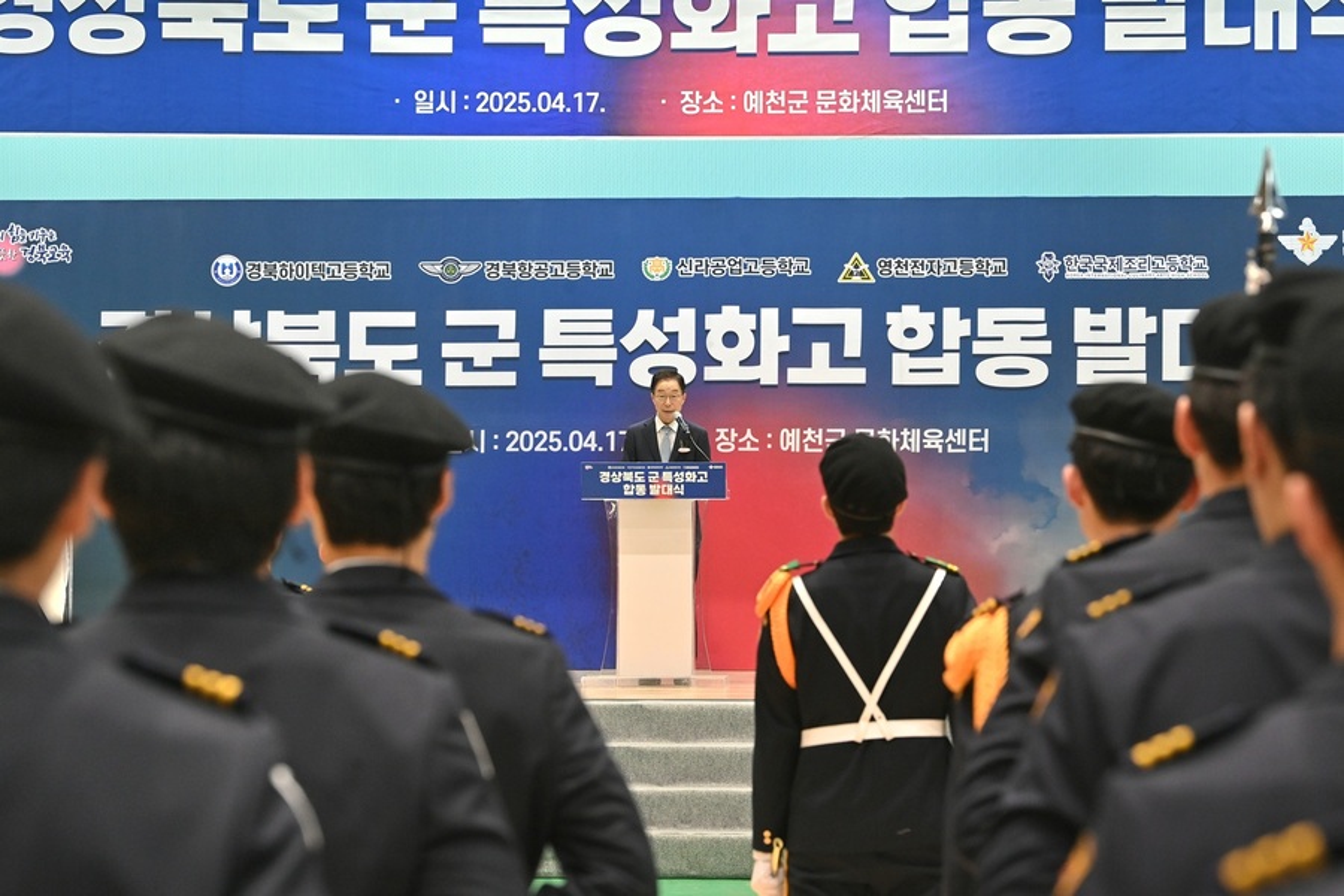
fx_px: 4106
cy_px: 448
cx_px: 672
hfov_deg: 18.6
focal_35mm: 110
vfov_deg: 12.5
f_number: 6.3
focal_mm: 110
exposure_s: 1/200
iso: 2500
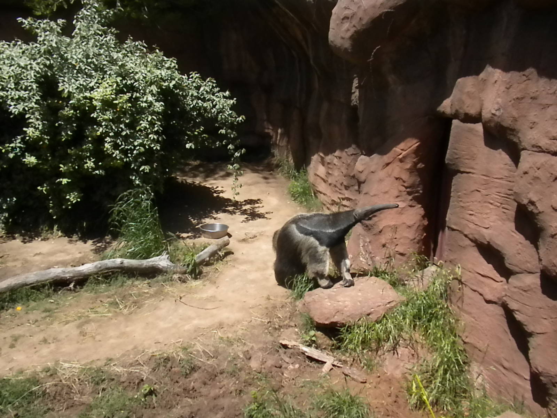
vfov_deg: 38.7
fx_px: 595
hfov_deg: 50.1
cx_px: 278
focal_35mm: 37
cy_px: 209
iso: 640
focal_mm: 6.6
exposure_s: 1/610
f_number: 10
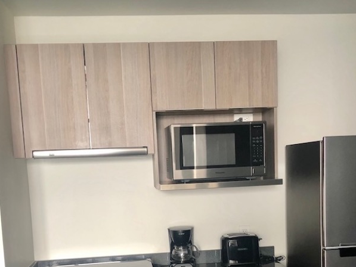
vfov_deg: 28.1
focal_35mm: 50
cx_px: 197
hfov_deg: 38.1
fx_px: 514
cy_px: 234
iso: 40
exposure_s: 1/24
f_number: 1.8
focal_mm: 3.99
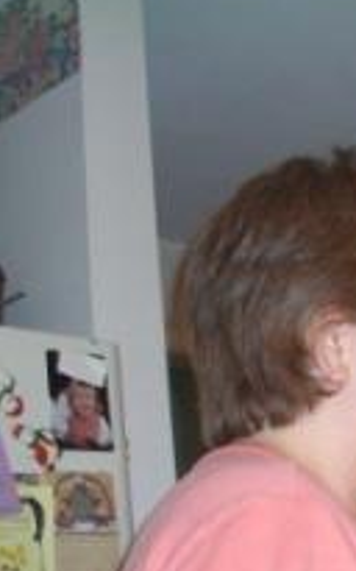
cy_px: 435
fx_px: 1258
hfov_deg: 15.6
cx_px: 398
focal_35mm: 81
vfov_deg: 25.2
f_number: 2.6
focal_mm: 5.8
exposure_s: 1/60
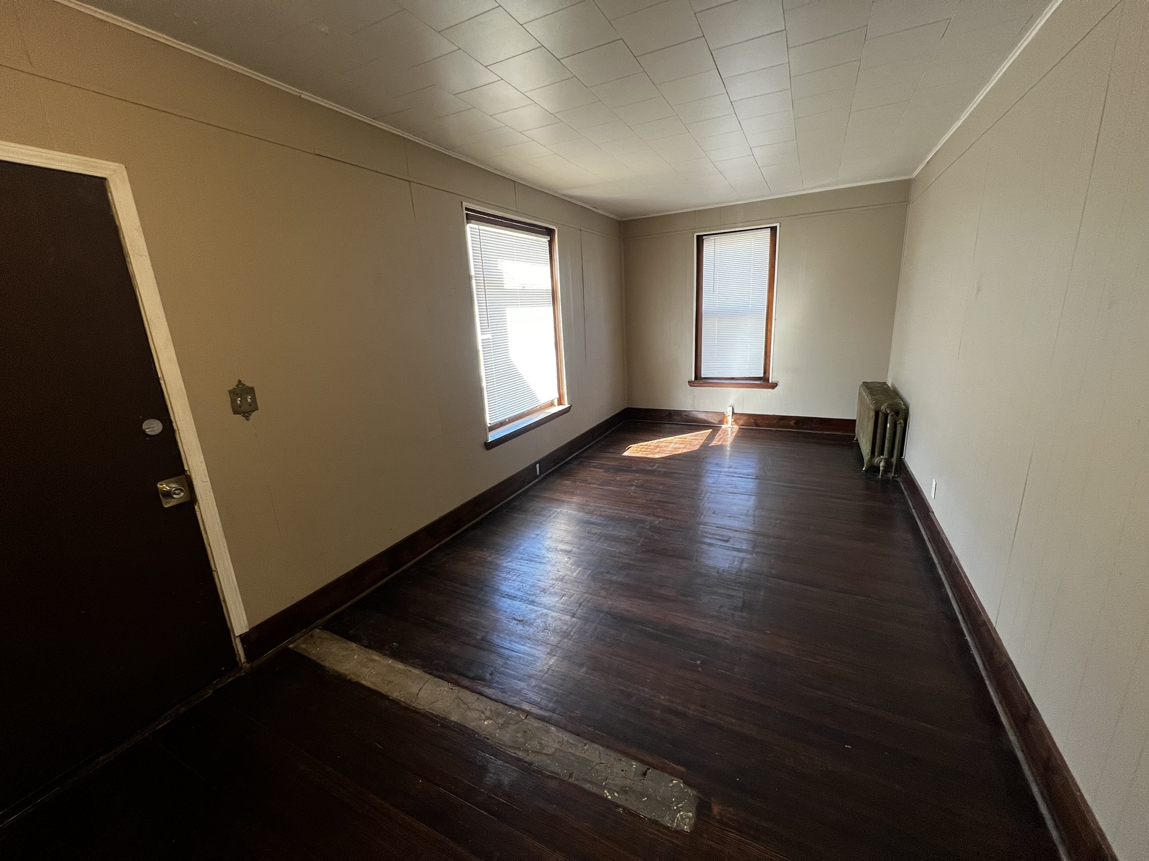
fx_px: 432
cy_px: 430
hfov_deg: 106.2
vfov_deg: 89.9
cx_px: 574
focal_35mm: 13
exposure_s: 1/120
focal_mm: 1.57
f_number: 1.8
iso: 200
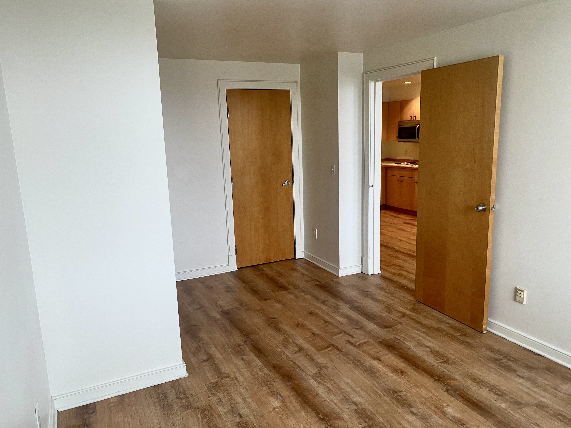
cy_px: 214
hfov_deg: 67.3
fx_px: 429
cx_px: 286
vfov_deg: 53.1
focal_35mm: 26
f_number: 1.8
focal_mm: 4.25
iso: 125
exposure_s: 1/91
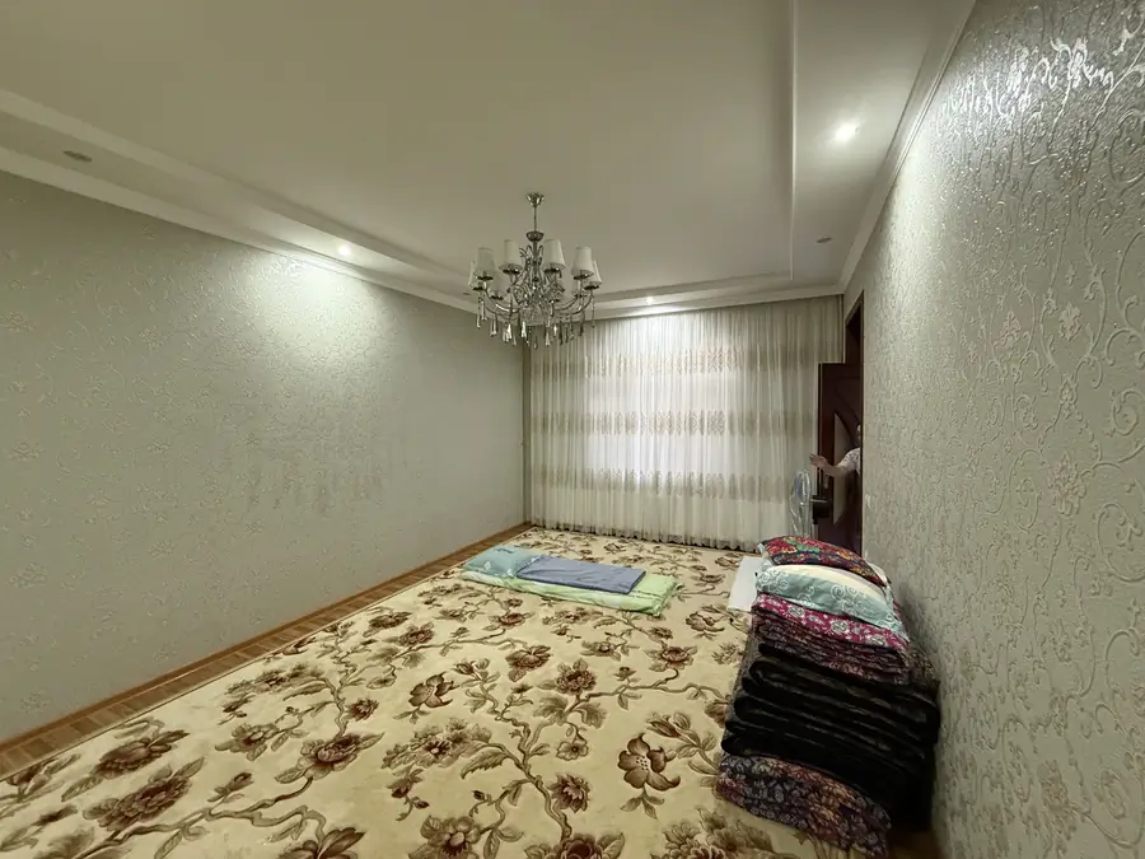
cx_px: 572
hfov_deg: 102.1
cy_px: 430
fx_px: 463
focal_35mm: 14
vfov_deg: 85.7
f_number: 2.2
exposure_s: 1/50
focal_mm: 2.22
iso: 400
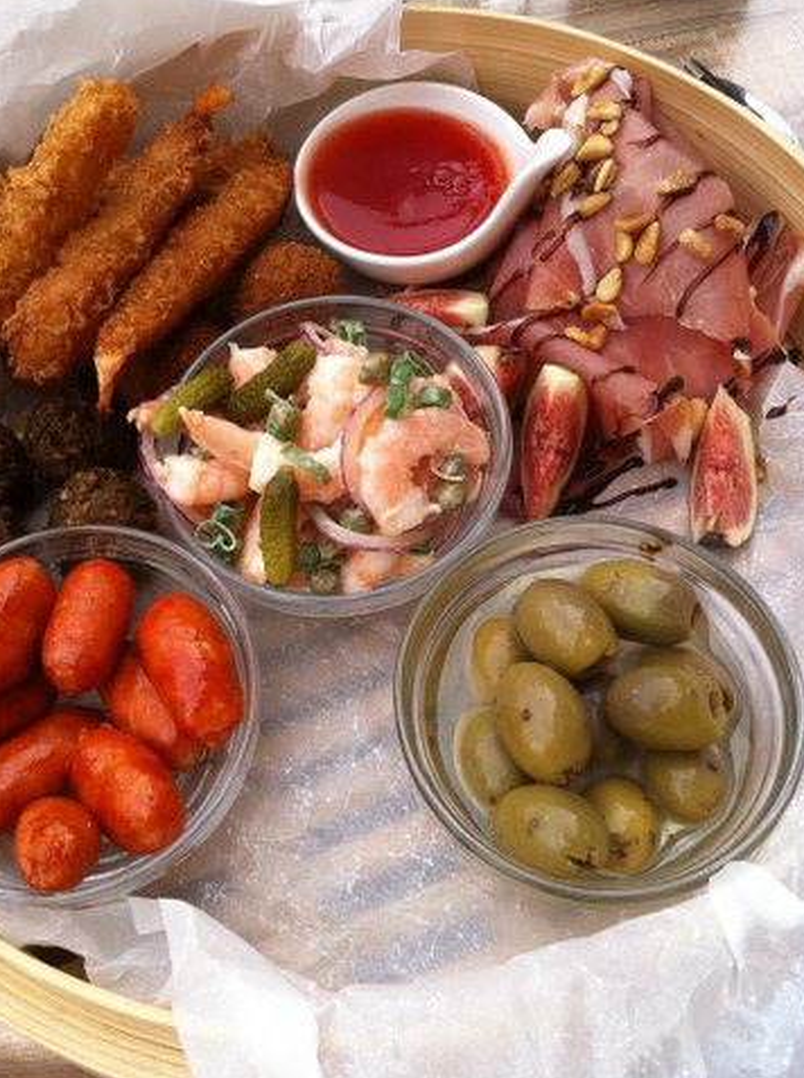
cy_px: 438
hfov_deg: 32.7
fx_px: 1367
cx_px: 316
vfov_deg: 42.8
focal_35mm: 44
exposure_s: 1/402
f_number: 2.8
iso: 80
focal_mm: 3.85
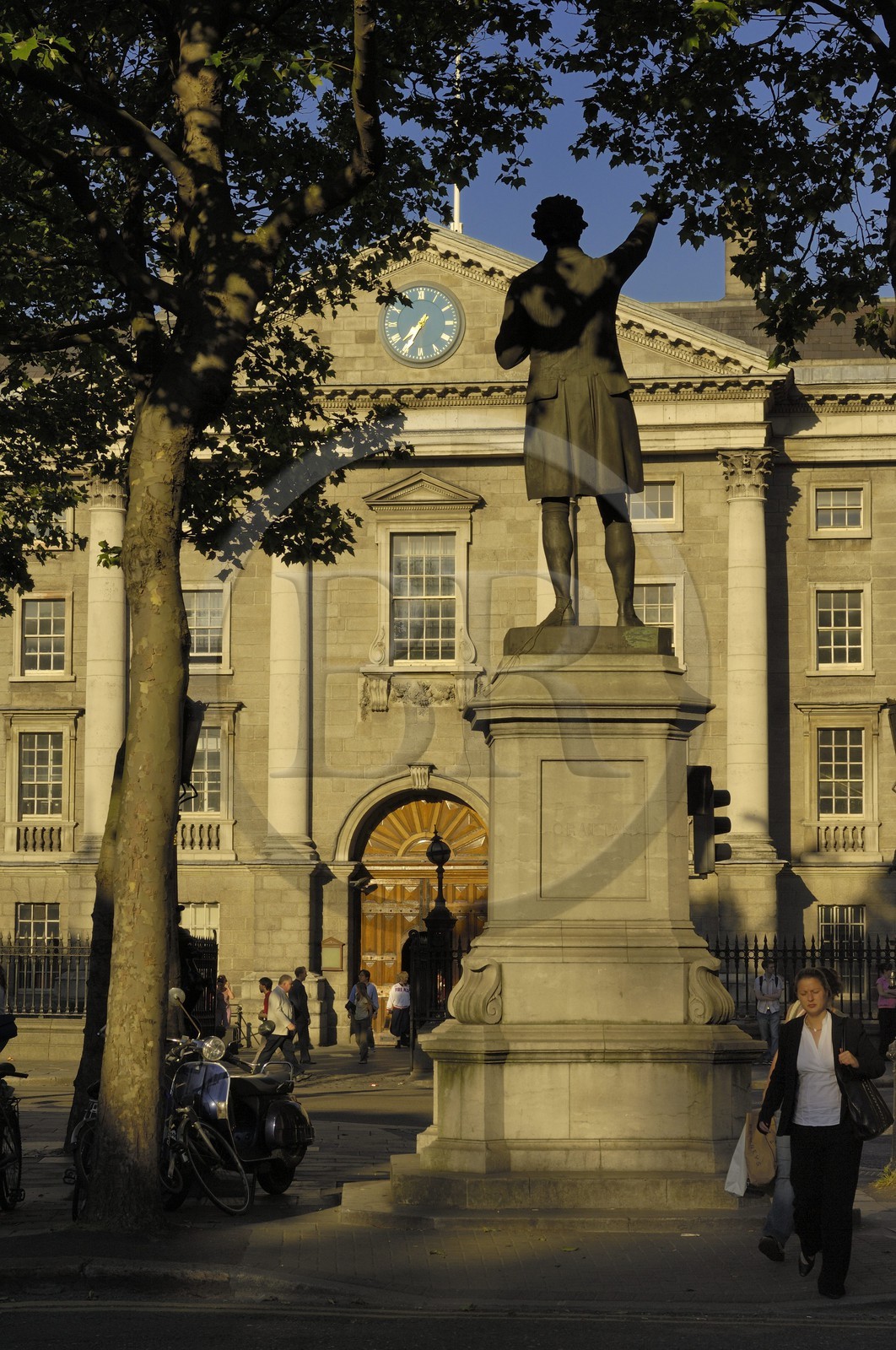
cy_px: 675
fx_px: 2921
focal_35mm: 78
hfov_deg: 17.4
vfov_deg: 26.0
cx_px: 448
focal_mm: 52
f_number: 9
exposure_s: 1/320
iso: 100
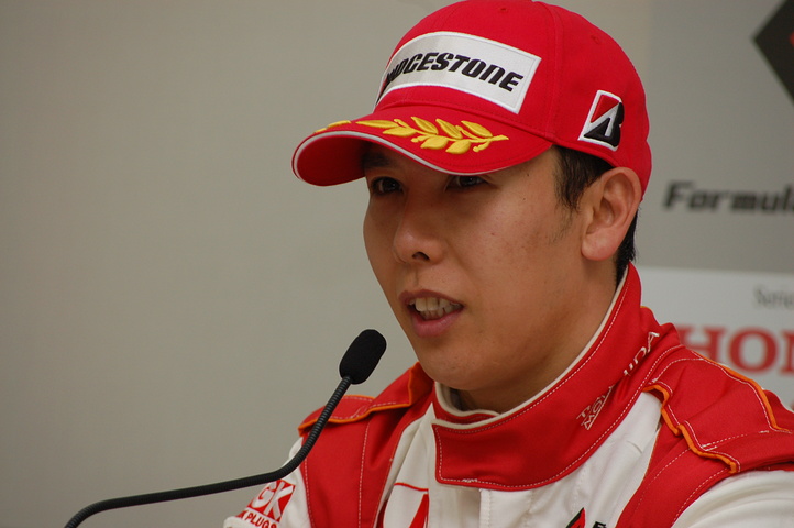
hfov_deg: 6.9
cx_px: 397
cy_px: 264
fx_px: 6611
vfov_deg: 4.6
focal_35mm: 300
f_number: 8
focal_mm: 200
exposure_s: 1/60
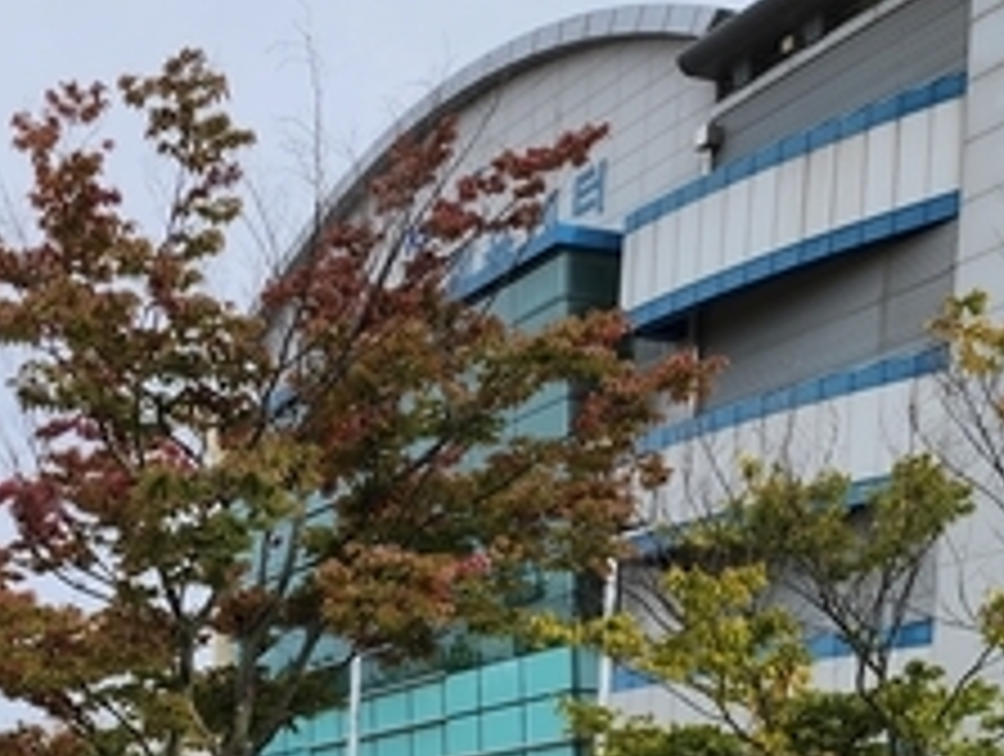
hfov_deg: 25.5
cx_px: -126
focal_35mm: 70
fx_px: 2034
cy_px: 1026
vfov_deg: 19.2
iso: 20
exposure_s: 1/1859
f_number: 1.8
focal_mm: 5.4
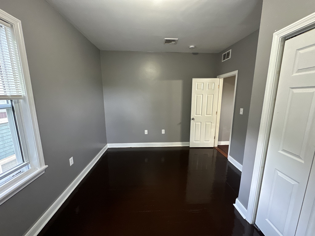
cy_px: 118
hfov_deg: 102.1
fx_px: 127
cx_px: 158
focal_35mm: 14
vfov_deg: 85.7
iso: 500
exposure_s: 1/60
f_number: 2.2
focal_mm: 2.22
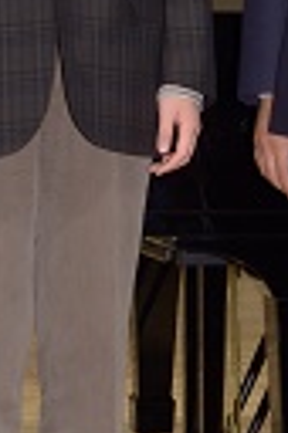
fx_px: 2420
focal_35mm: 201
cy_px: 63
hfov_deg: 6.8
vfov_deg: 10.2
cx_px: 274
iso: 500
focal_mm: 31
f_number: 6.3
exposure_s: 1/60
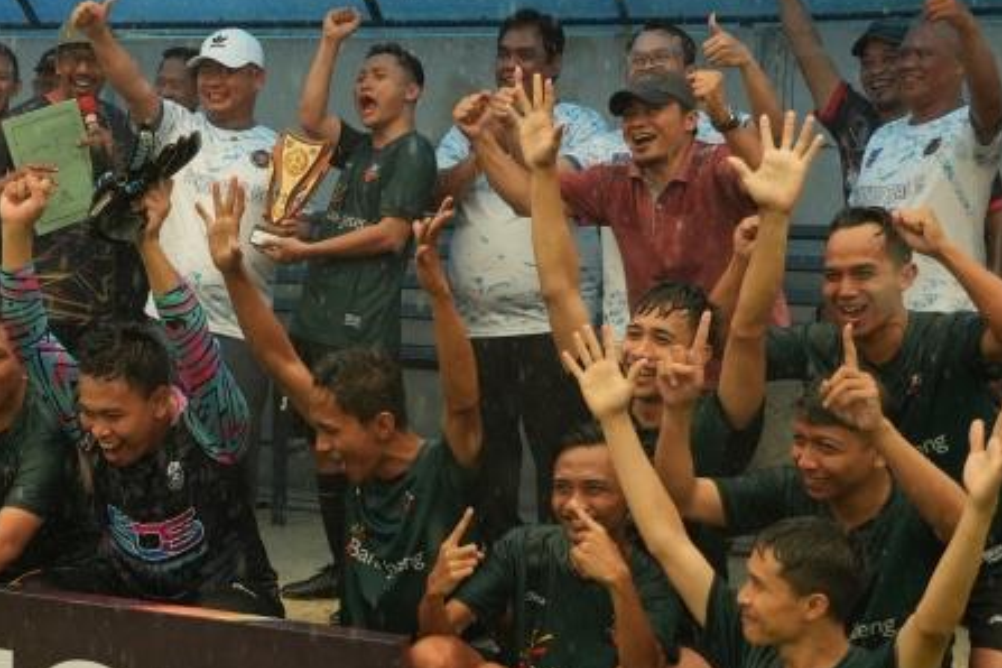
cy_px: 445
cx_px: 202
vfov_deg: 19.1
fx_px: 1976
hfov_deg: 27.9
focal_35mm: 71
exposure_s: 1/750
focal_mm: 31
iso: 1000
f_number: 4
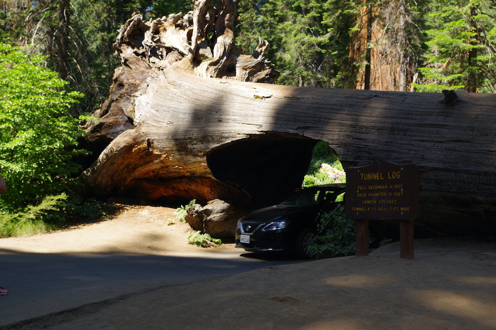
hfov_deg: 38.2
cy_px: 165
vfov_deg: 26.0
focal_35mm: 52
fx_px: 716
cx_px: 248
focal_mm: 35
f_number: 8
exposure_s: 1/25
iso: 100
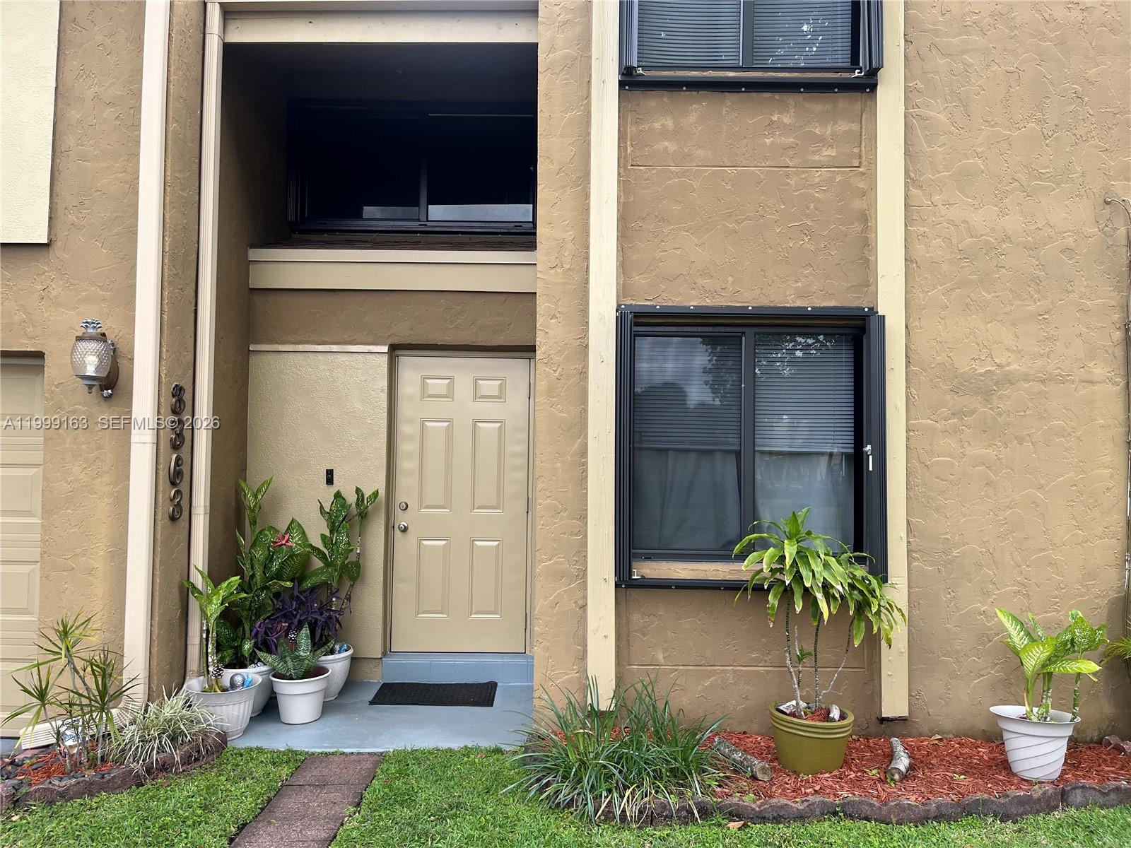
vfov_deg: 53.1
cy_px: 424
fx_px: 849
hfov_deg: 67.3
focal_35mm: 26
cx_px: 566
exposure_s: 1/668
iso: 50
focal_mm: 5.1
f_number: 1.6
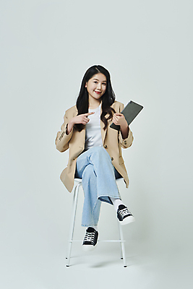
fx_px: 562
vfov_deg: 28.8
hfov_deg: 19.5
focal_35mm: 70
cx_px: 96
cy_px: 144
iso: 100
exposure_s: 1/125
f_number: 11
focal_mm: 70
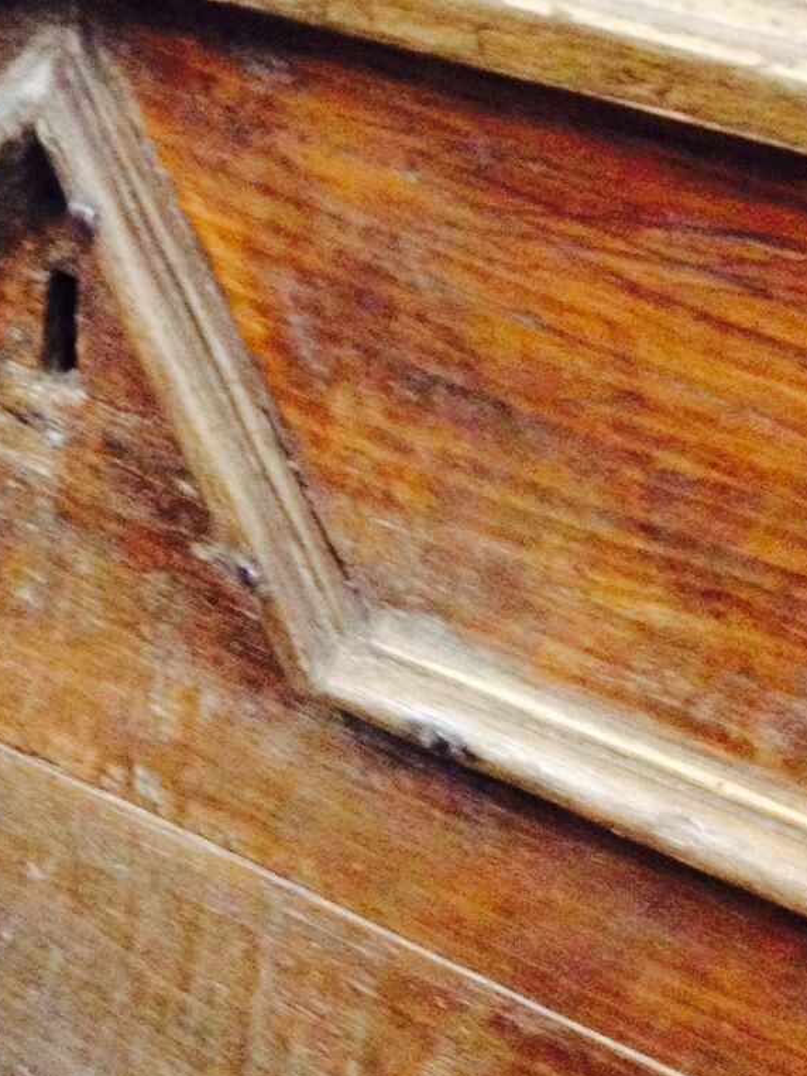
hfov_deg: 15.2
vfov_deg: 20.8
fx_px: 2923
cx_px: -154
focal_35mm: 94
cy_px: 384
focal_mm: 4.28
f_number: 2.4
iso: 400
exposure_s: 1/17
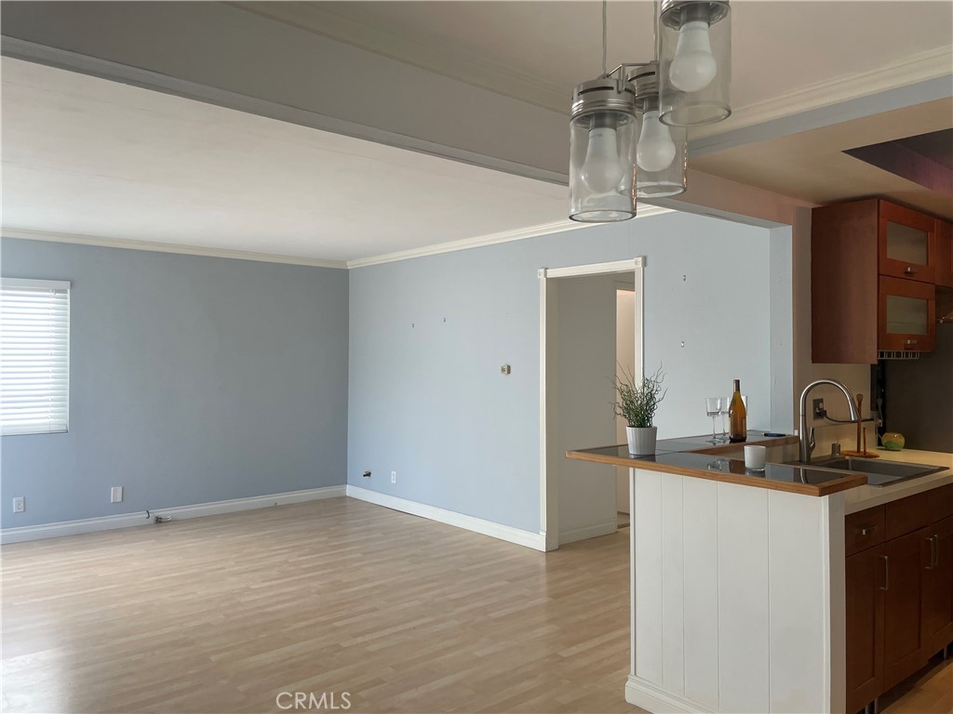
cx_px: 476
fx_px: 716
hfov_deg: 67.3
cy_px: 357
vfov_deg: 53.1
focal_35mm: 26
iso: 80
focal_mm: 4.2
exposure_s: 1/120
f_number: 1.6
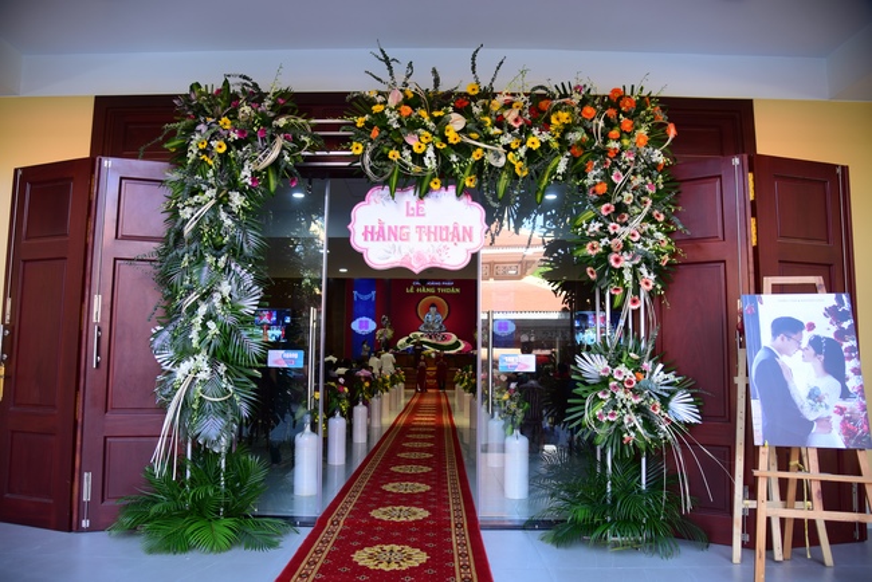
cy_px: 291
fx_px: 582
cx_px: 436
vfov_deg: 53.2
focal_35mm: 24
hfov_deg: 73.7
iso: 320
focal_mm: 24
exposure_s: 1/100
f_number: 4
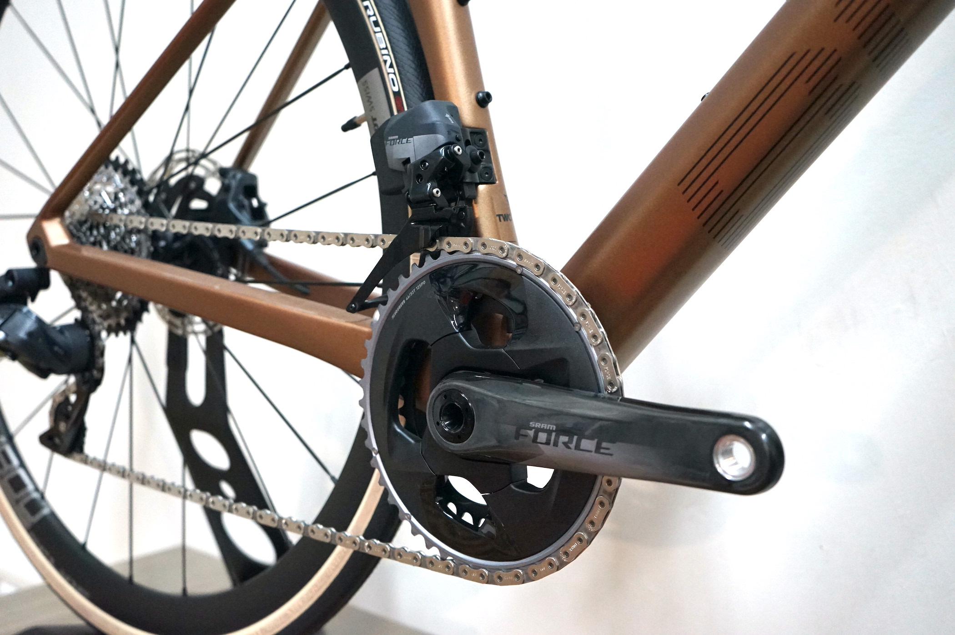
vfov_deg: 32.6
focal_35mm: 41
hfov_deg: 47.4
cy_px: 318
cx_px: 478
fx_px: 1087
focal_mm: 41
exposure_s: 1/160
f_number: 4.5
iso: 4000
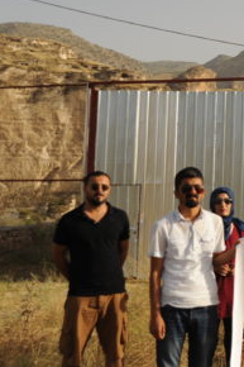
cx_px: 446
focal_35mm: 90
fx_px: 916
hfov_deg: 13.5
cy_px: 97
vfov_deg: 22.4
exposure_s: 1/6400
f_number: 4
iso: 800
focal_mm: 34
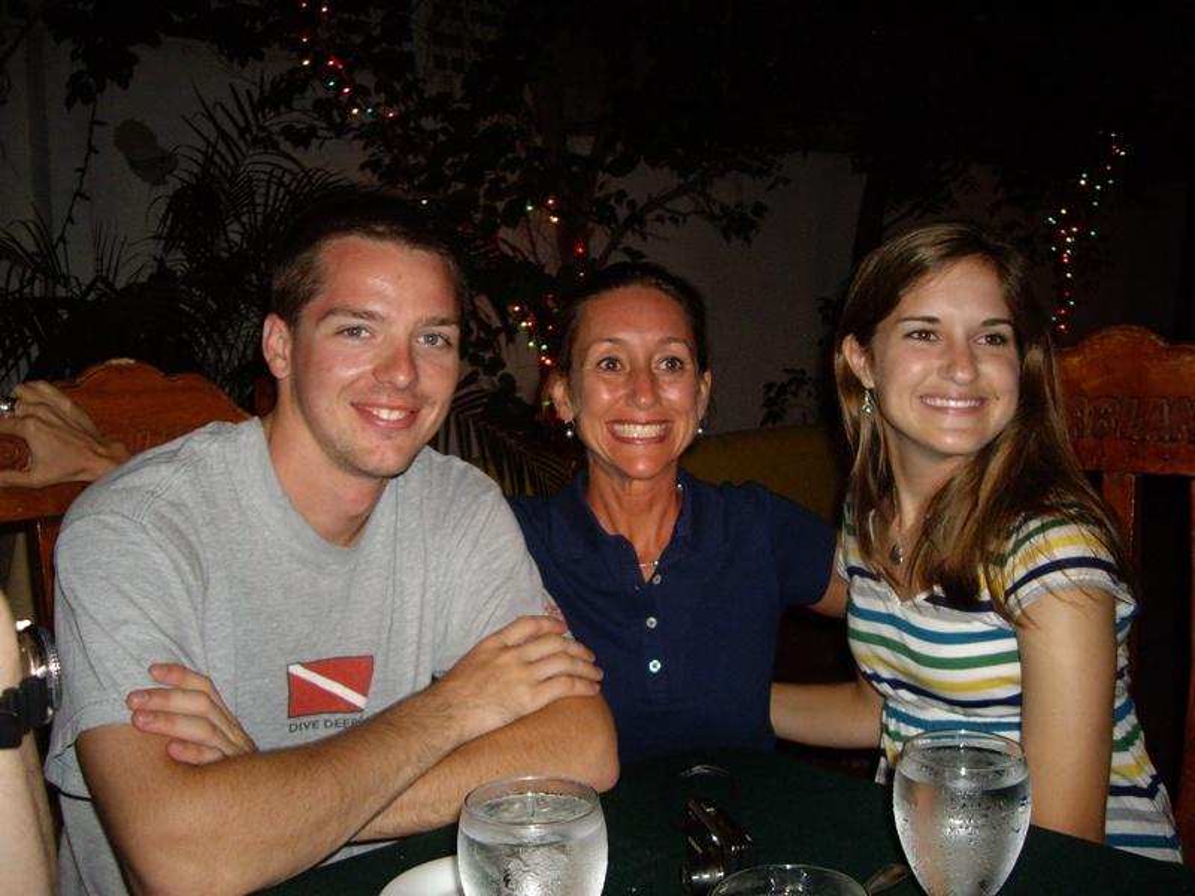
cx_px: 598
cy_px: 448
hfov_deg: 49.0
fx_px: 1312
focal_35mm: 38
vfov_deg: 37.7
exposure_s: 1/40
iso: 200
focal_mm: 6.2
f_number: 2.7
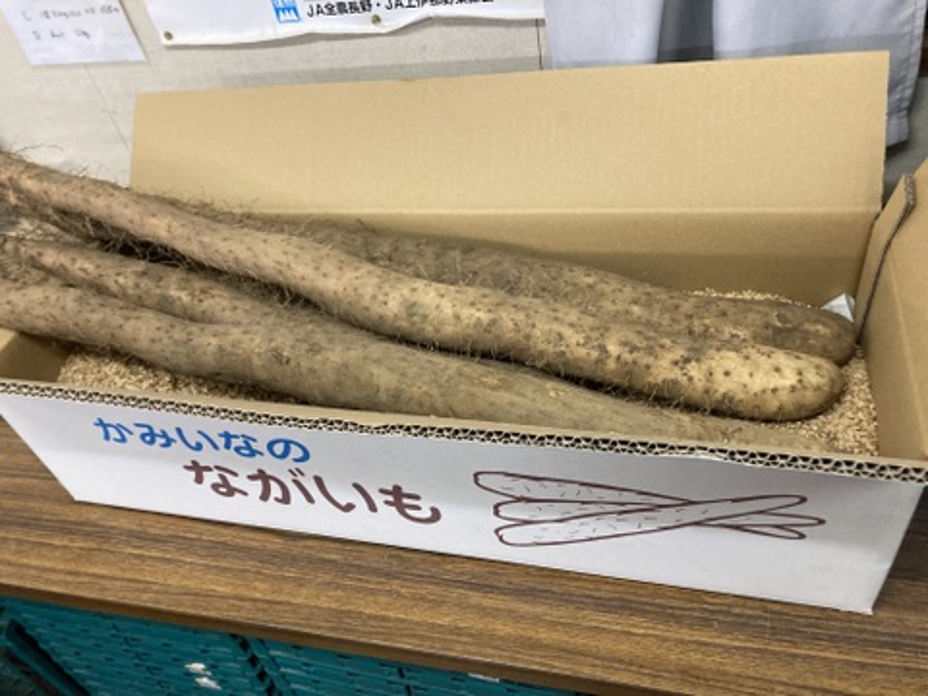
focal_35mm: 28
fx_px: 751
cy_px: 348
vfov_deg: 49.7
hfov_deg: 63.4
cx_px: 464
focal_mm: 3.99
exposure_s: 1/60
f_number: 1.8
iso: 320
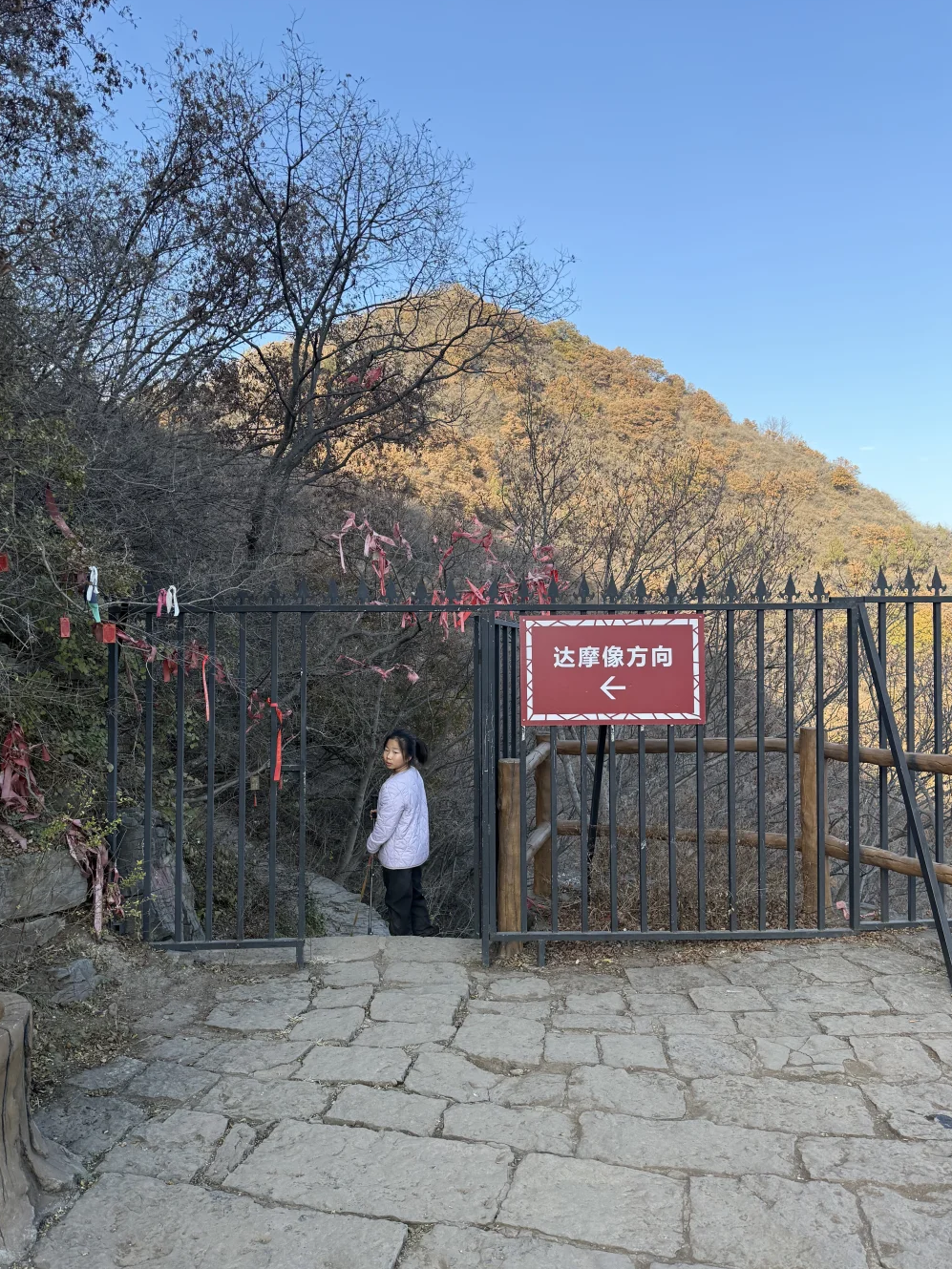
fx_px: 953
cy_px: 650
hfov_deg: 53.0
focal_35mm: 26
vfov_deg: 67.3
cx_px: 443
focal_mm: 6.76
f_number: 1.78
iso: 100
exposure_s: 1/1192
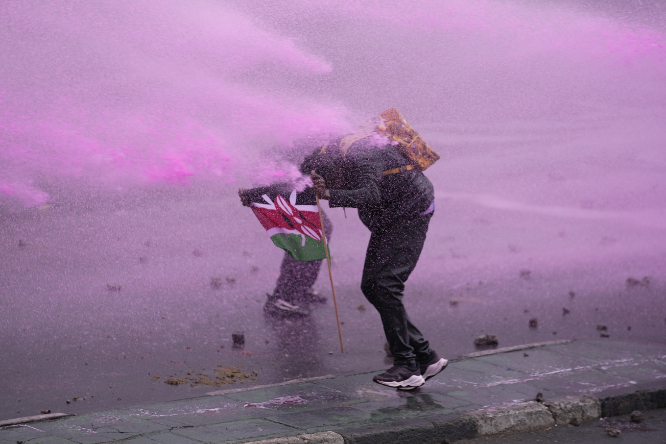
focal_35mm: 200
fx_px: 3699
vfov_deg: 6.9
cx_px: 333
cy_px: 222
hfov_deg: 10.3
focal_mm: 200
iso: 320
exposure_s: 1/2000
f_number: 2.8
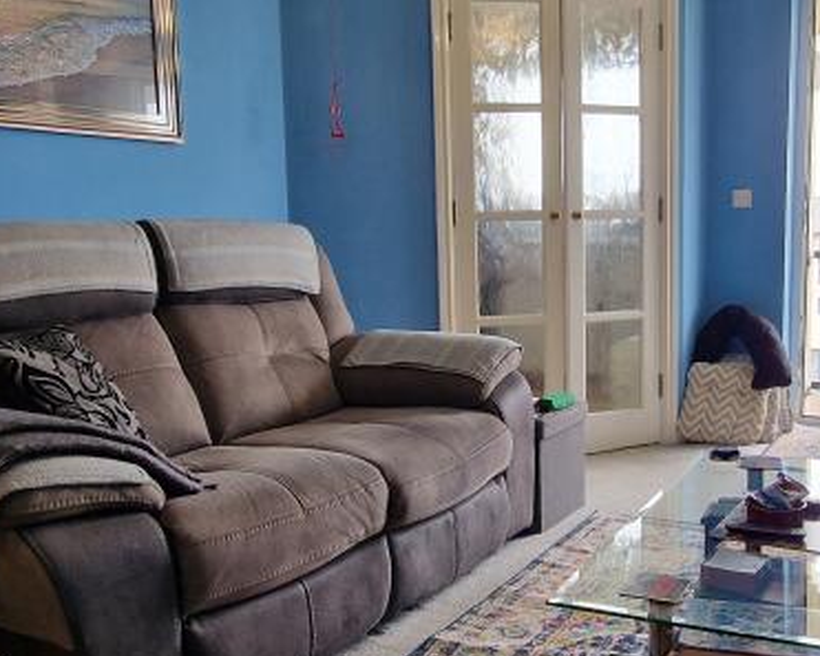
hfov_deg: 51.1
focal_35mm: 35
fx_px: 850
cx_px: 506
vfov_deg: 42.2
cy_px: 351
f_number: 2.2
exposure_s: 1/50
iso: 80
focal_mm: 2.2
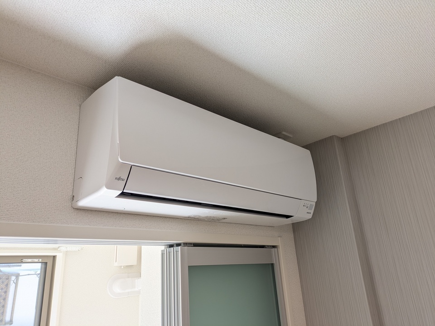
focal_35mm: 25
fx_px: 314
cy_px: 163
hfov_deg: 69.4
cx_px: 218
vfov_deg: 54.9
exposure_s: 1/120
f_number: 1.89
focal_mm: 5.43
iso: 65
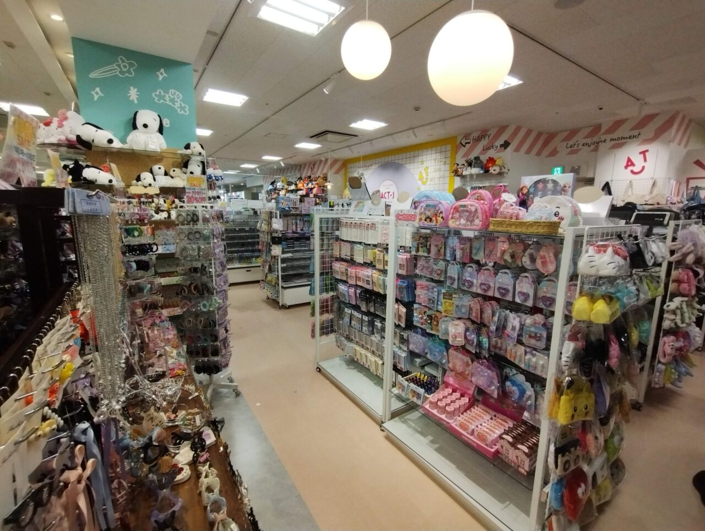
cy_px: 266
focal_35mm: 16
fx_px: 326
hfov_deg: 94.4
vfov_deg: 78.3
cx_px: 352
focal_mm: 1.66
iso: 160
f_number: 2.2
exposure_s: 1/120
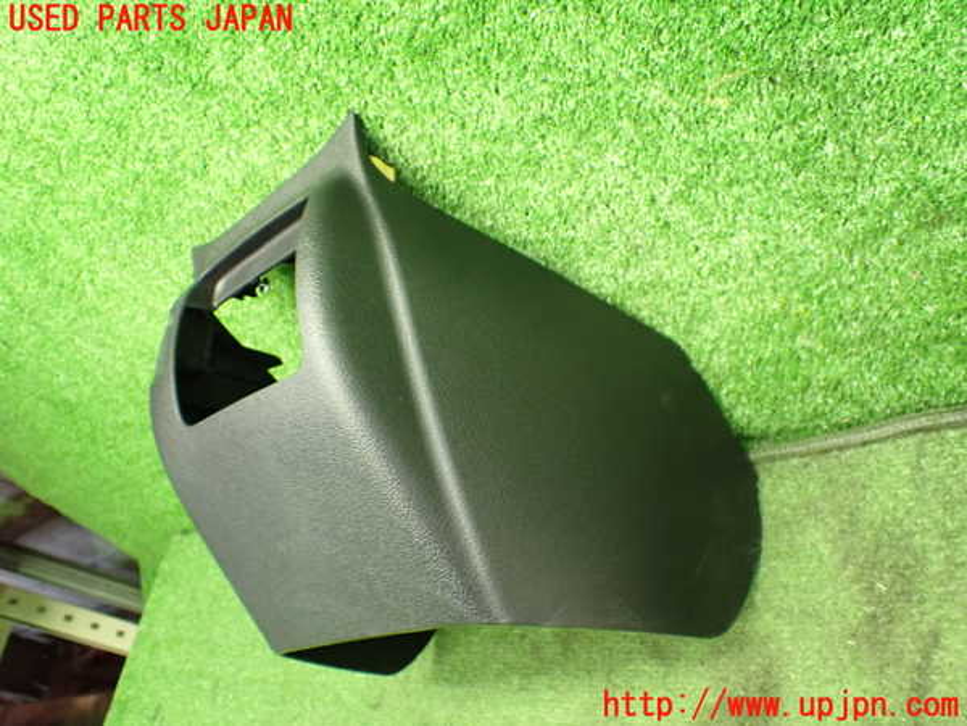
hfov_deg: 60.0
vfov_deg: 46.8
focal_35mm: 30
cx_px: 484
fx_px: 838
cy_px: 363
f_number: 2.3
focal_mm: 5.4
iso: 800
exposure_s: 1/50
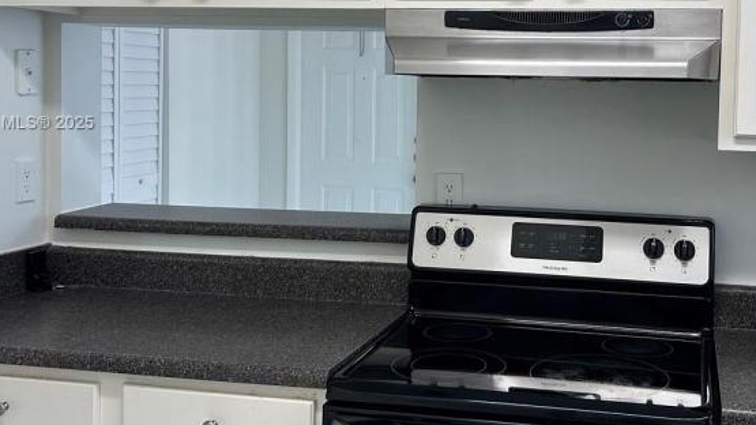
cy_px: 124
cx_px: 486
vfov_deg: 24.2
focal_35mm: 49
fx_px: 982
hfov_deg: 41.7
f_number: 1.5
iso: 64
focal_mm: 5.7
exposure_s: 1/120
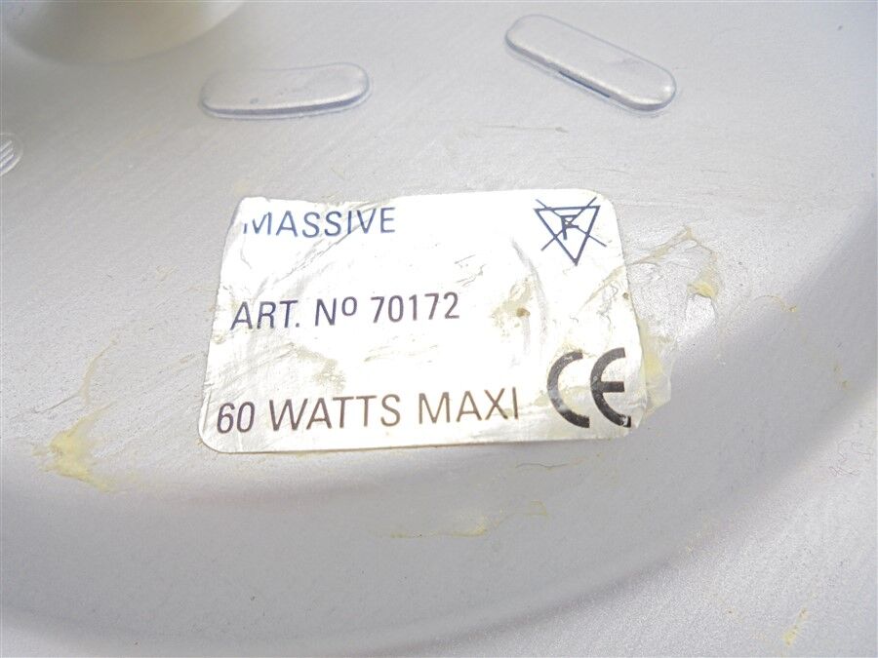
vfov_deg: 53.1
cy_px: 329
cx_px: 439
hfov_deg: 67.3
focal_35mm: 26
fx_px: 659
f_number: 3.5
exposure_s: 1/160
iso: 100
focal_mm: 4.6
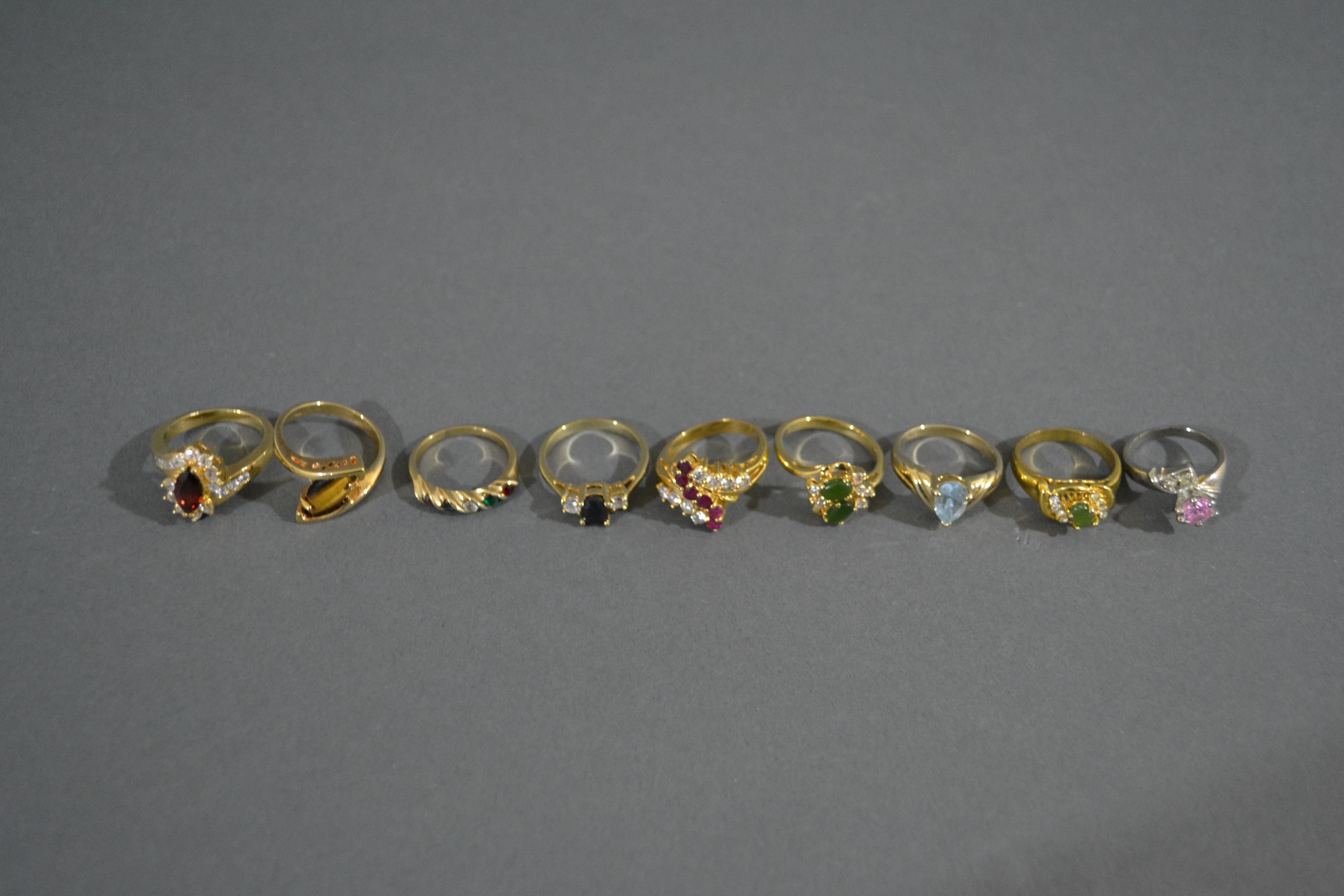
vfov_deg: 36.9
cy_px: 448
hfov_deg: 53.1
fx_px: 1344
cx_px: 672
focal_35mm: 36
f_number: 4
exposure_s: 1/15
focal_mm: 24
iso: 1400
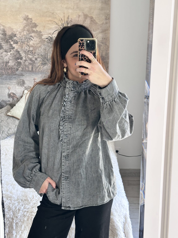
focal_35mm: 48
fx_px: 329
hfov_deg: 30.3
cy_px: 119
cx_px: 89
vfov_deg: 39.7
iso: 100
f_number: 1.78
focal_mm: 6.86
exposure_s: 1/60
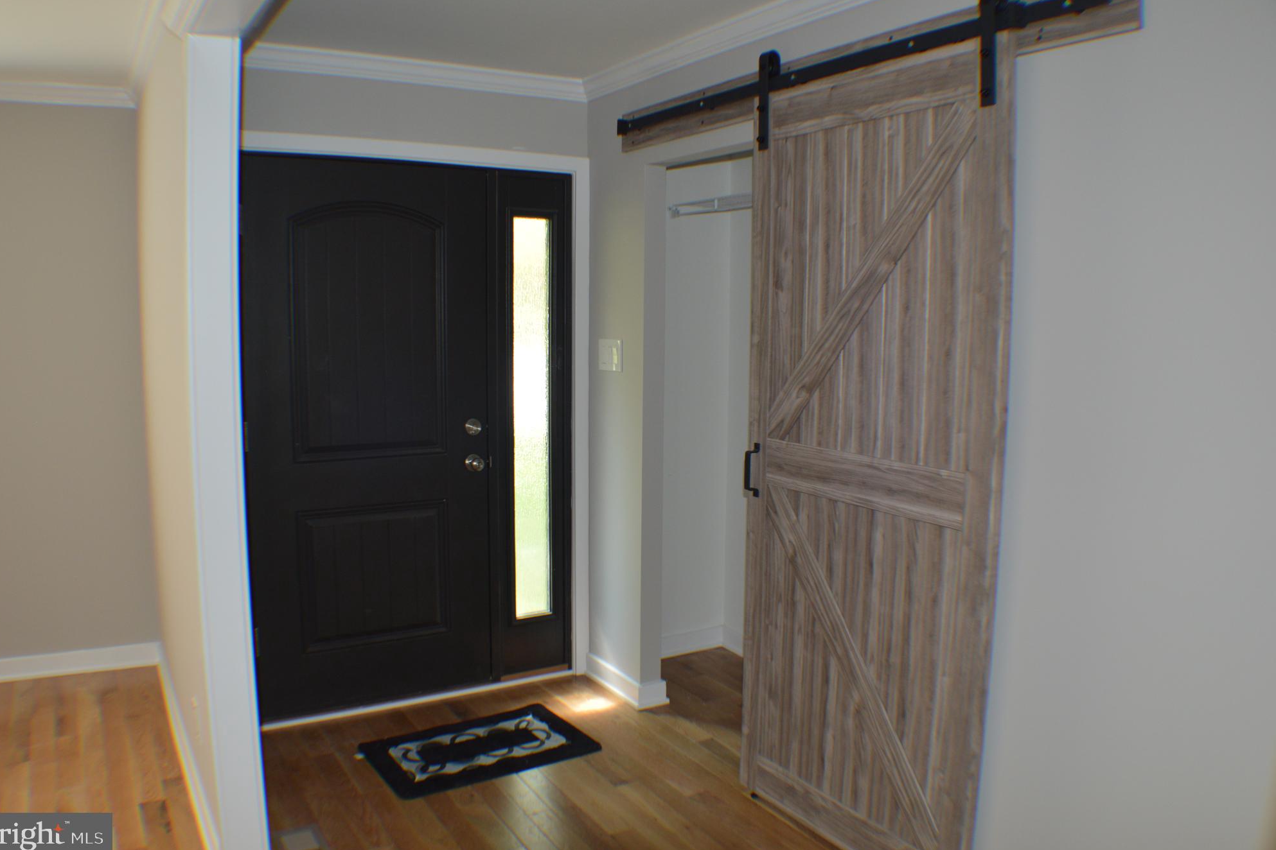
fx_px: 1205
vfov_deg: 38.9
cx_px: 628
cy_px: 422
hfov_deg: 55.8
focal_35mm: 34
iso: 400
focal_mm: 22
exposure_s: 1/80
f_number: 4
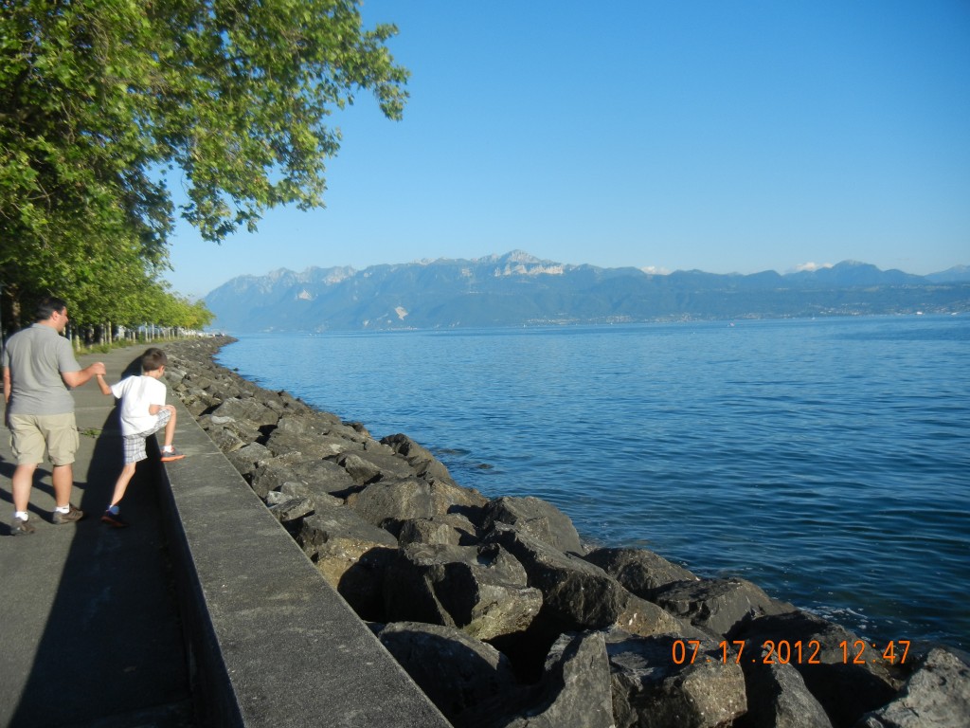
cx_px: 485
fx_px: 841
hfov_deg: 60.0
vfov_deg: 46.8
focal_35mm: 30
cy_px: 364
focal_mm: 5.4
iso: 160
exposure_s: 1/302
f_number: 7
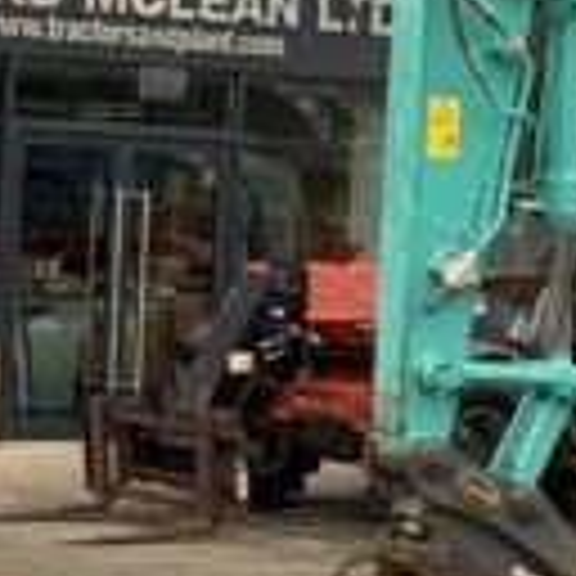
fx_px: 2410
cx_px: -472
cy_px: 180
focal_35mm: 128
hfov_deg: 12.4
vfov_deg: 13.6
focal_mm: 3
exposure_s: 1/122
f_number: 1.8
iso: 25
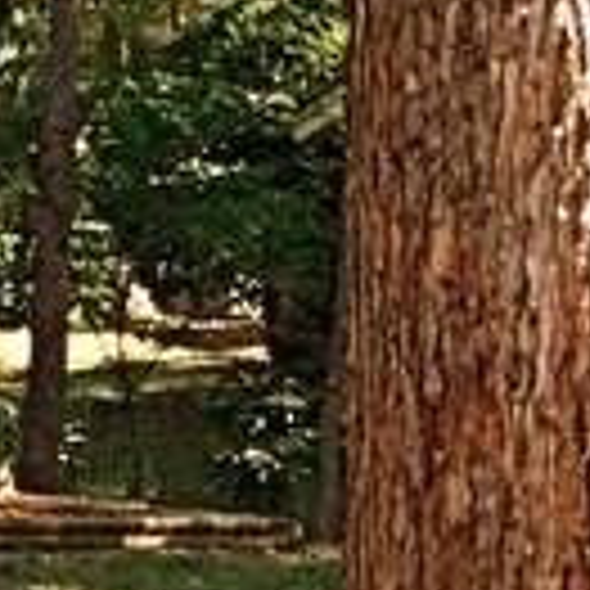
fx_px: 3857
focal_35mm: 200
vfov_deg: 8.6
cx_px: -1671
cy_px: -203
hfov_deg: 7.0
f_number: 2.2
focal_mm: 4.15
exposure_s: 1/255
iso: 32
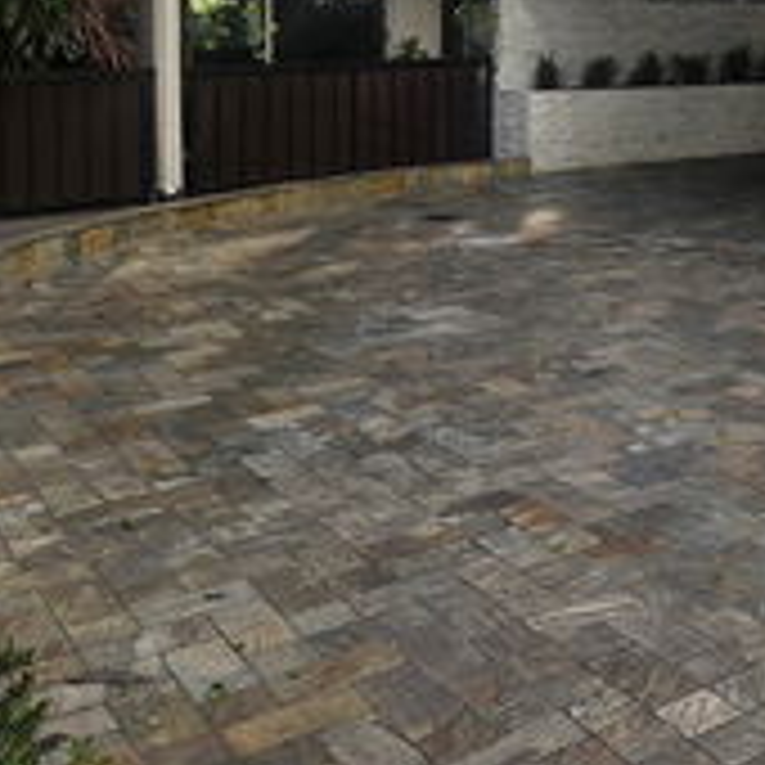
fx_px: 1275
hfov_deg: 30.4
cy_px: 50
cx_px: 812
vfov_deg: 31.5
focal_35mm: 51
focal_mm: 5.4
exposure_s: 1/541
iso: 32
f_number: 1.8
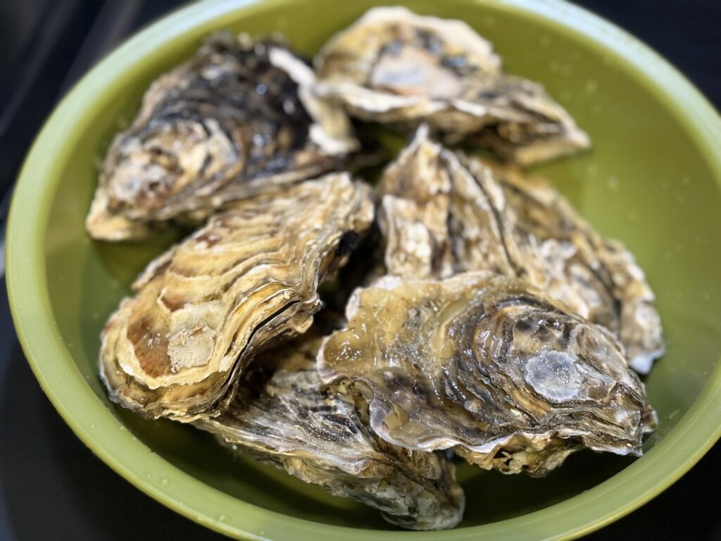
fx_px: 1083
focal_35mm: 52
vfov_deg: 28.0
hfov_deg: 36.8
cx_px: 360
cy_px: 270
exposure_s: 1/50
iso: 160
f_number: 1.6
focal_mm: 5.96
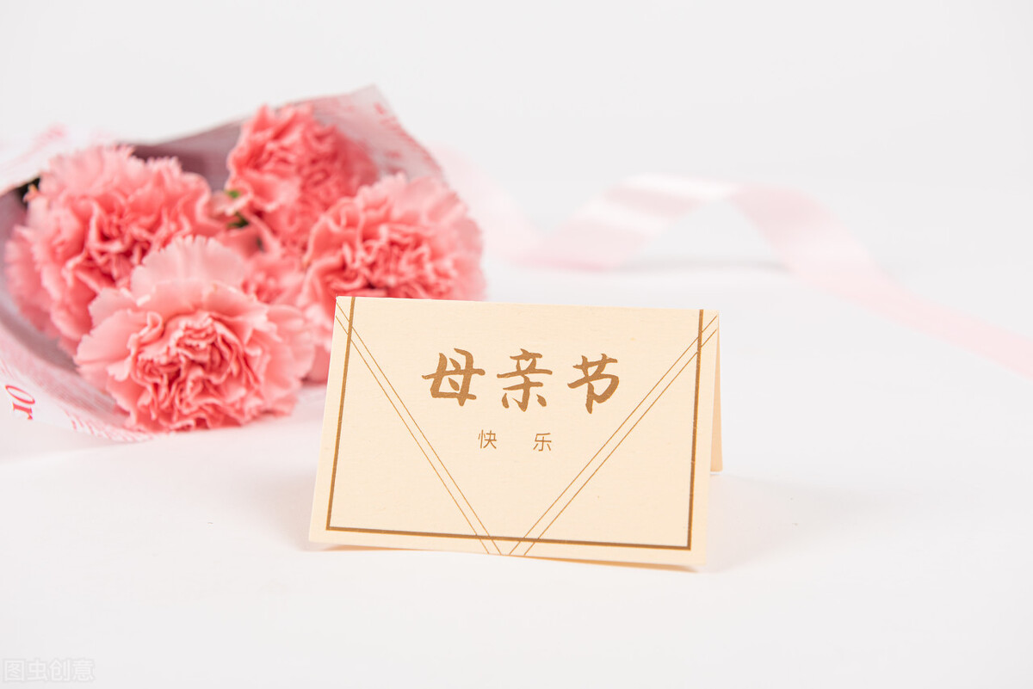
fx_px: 2009
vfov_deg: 19.5
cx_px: 516
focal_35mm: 70
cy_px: 344
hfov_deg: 28.8
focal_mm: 70
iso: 80
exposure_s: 1/125
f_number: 7.1
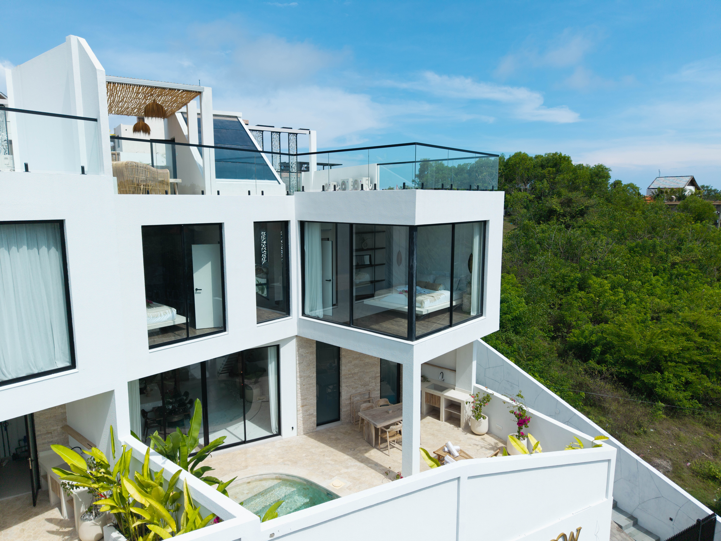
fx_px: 500
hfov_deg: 71.6
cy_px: 270
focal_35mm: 24
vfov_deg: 56.8
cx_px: 360
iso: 130
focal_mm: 8.67
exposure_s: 1/5000
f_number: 1.8
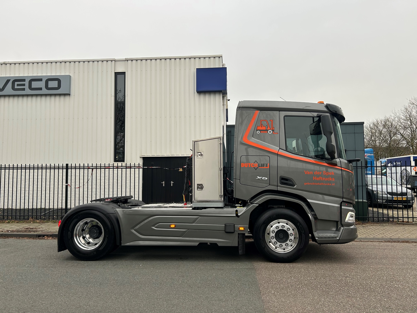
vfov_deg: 53.1
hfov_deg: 67.3
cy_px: 156
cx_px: 208
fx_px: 313
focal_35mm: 26
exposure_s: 1/289
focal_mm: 5.7
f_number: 1.5
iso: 40
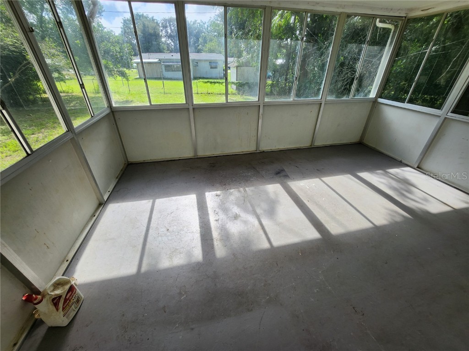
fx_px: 176
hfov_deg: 106.2
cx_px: 234
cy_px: 176
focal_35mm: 13
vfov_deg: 89.9
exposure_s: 1/231
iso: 32
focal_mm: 1.7
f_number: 2.2
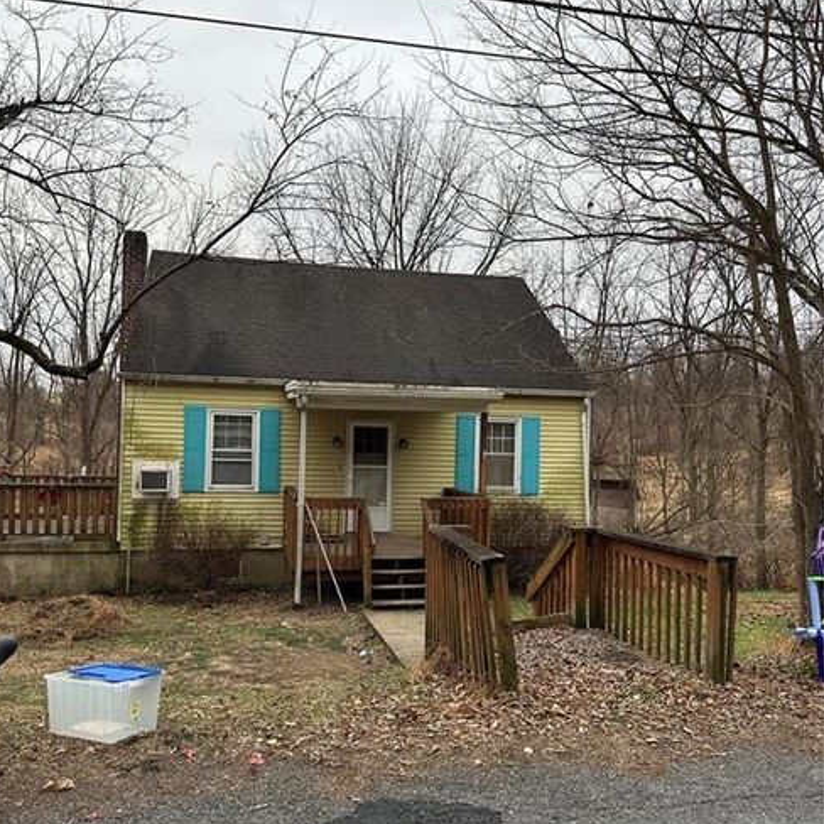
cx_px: 404
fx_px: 781
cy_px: 435
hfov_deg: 55.6
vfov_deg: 55.6
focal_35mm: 29
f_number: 1.78
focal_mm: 6.86
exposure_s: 1/228
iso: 64
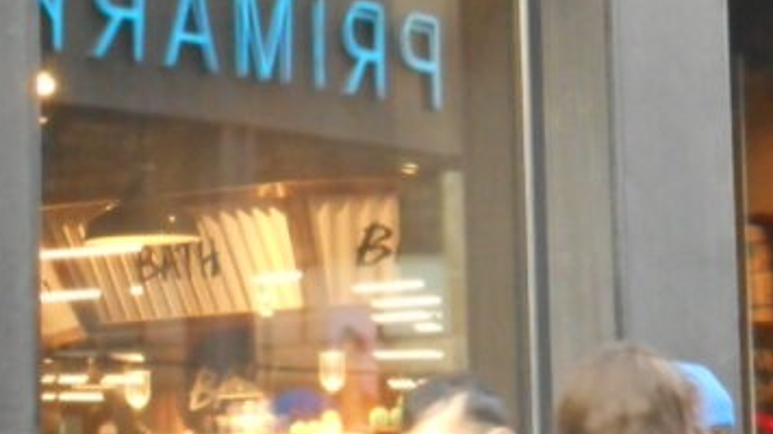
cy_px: -43
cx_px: 680
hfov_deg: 11.6
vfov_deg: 6.5
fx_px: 3791
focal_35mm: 185
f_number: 5.1
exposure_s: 1/60
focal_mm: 10.5
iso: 720
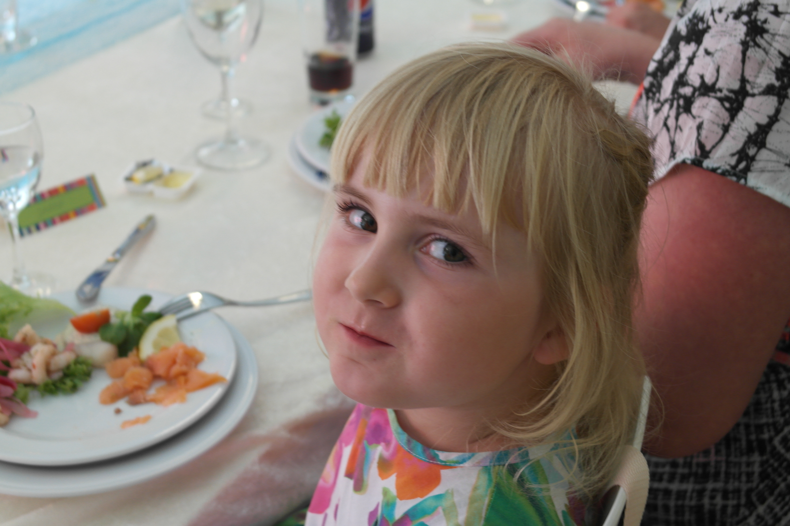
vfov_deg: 23.4
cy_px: 263
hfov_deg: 34.5
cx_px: 395
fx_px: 1273
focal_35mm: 58
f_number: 5
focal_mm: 38
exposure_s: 1/50
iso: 400
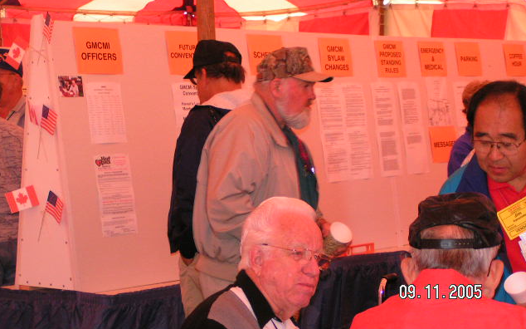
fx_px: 1319
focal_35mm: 92
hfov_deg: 22.6
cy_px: 131
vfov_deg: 14.2
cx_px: 261
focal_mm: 13.2
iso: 200
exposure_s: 1/100
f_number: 3.2
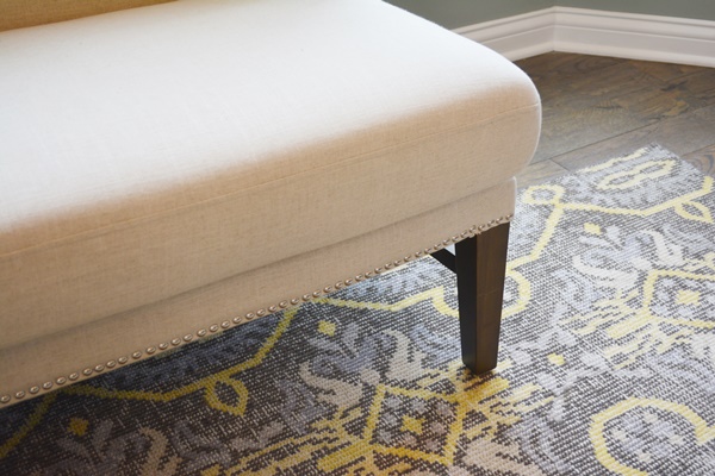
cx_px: 358
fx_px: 1013
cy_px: 238
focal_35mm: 51
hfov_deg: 38.9
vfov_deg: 26.5
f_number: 5
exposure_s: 1/80
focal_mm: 34
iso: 400
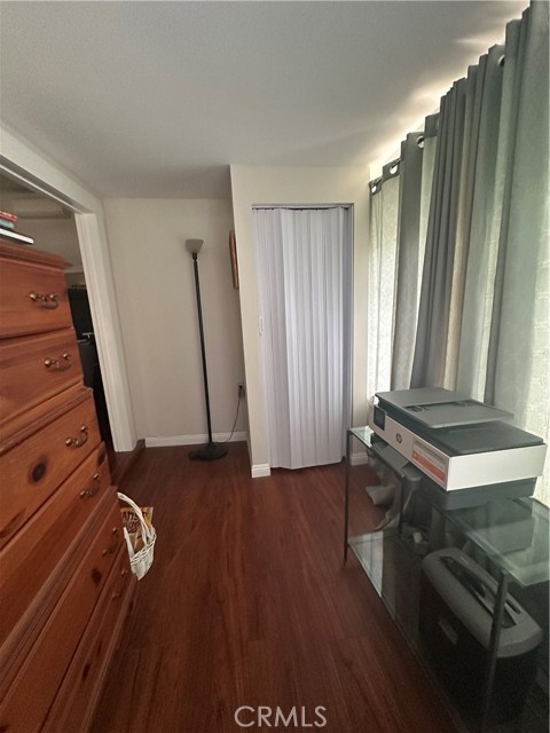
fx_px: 297
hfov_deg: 85.7
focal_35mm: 14
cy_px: 366
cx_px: 275
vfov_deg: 102.1
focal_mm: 2.22
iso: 500
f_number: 2.2
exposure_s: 1/60
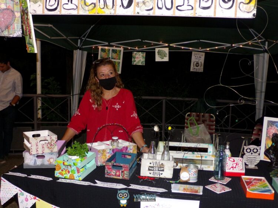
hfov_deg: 55.3
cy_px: 104
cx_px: 139
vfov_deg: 43.0
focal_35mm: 33
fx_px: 265
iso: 200
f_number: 3.4
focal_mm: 5.9
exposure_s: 1/34
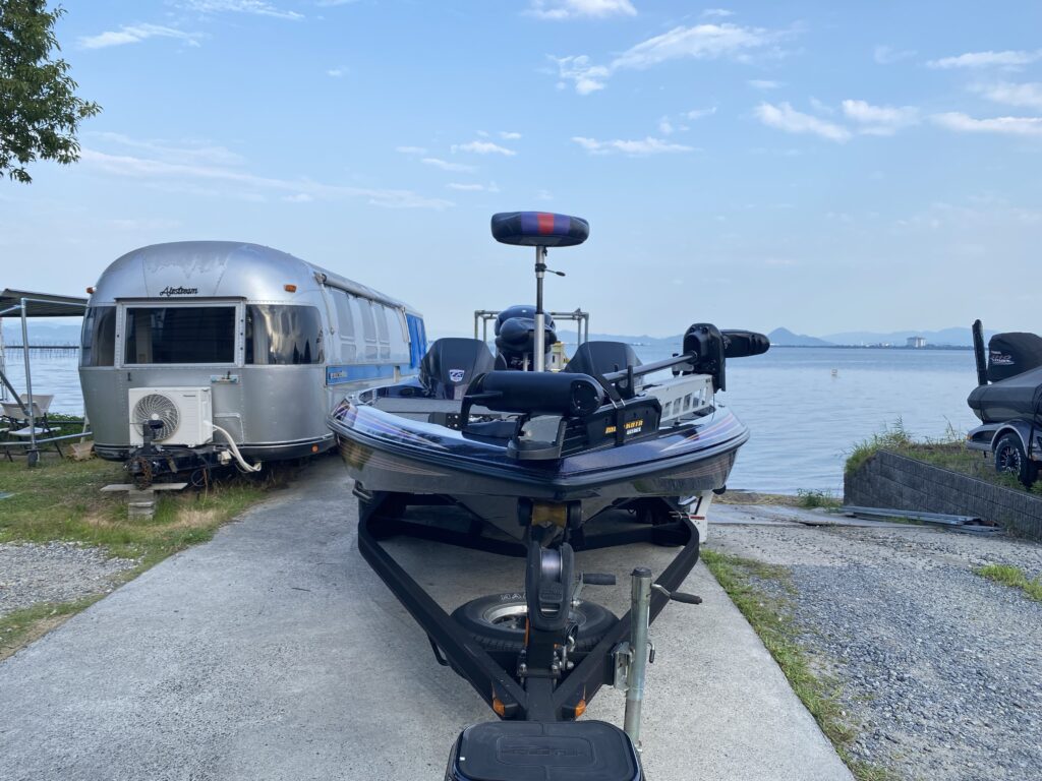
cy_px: 390
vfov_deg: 53.1
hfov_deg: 67.3
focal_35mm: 26
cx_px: 521
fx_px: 783
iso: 32
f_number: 1.8
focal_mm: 4.25
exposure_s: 1/283
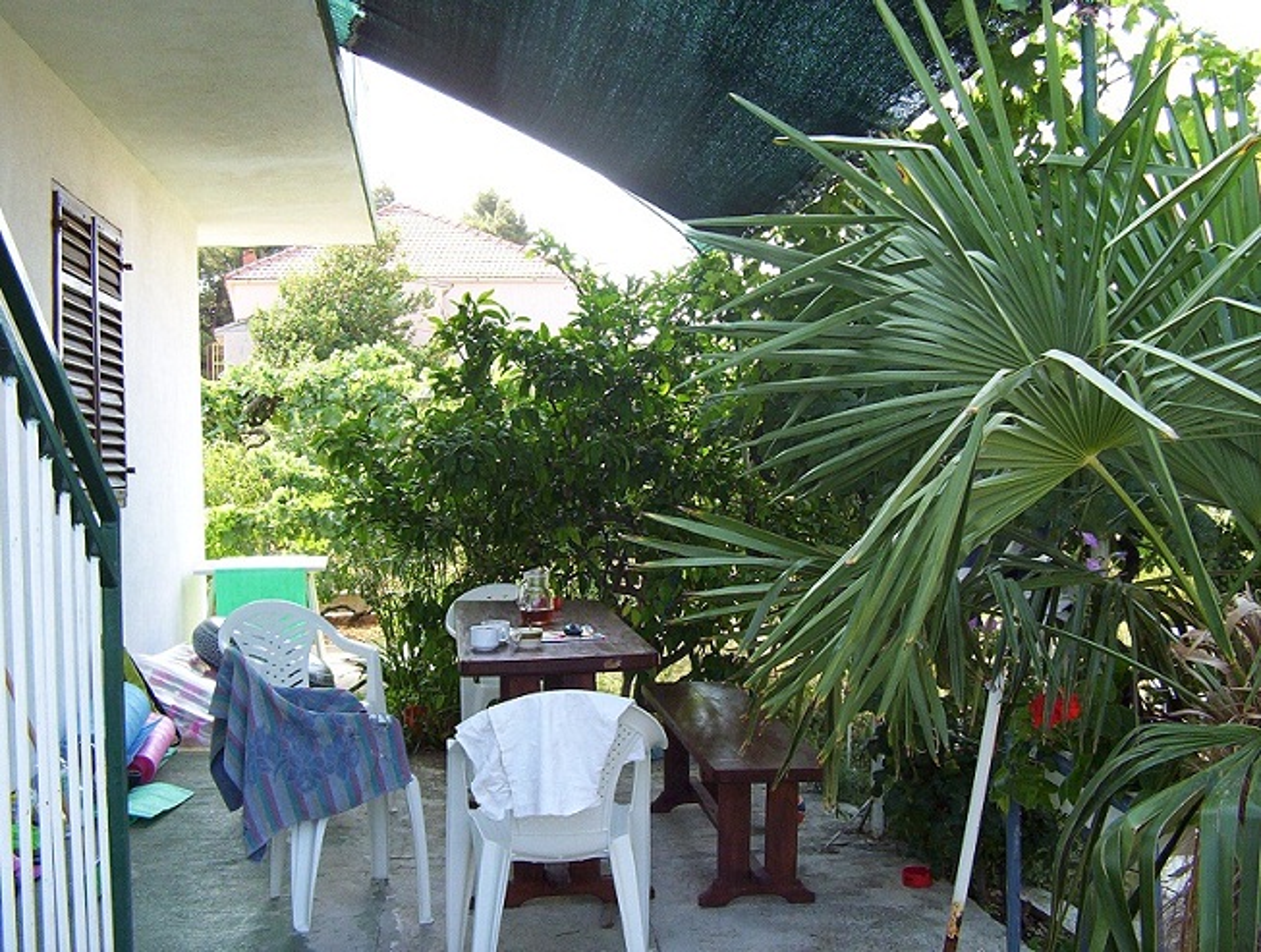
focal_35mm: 39
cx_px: 630
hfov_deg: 47.8
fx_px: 1424
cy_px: 476
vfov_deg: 37.0
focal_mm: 5.26
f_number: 3.84
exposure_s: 1/164
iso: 100
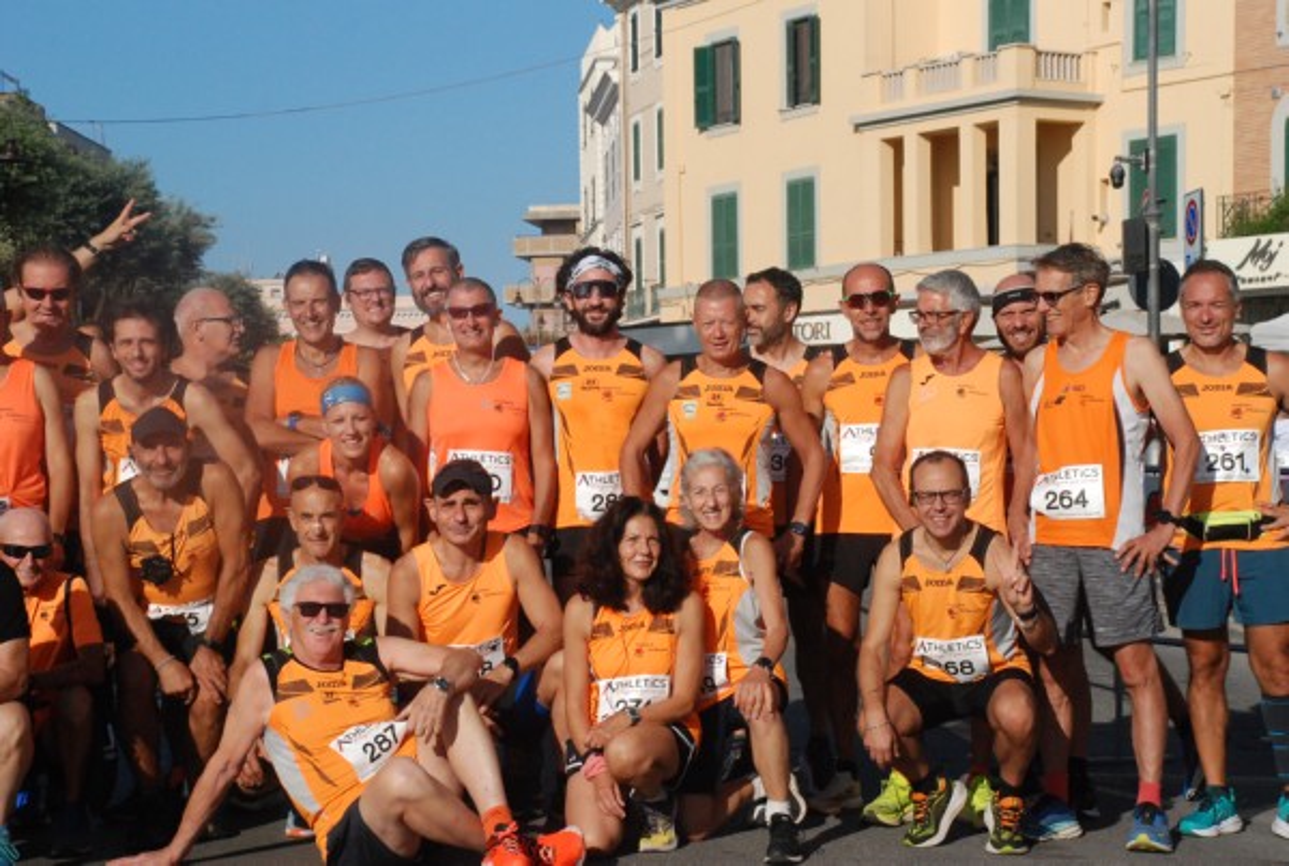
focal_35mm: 93
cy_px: 433
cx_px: 644
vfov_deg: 14.8
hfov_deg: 21.9
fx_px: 3337
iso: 1000
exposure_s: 1/2500
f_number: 9
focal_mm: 62
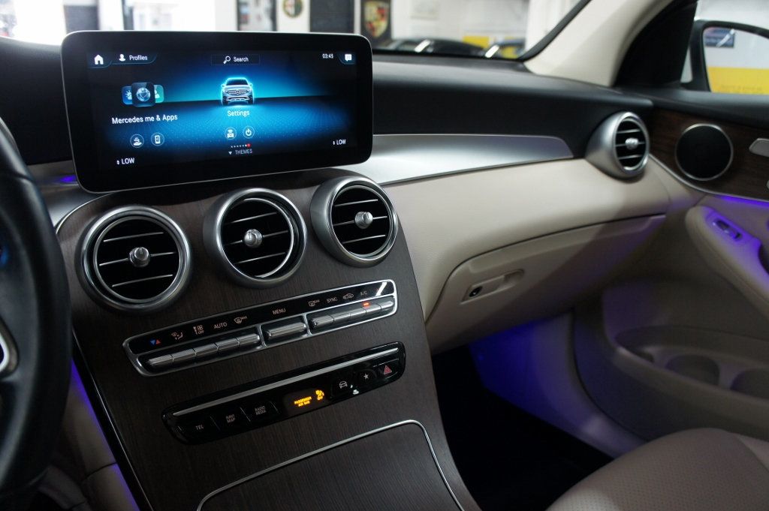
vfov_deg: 47.9
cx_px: 384
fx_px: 576
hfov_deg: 67.4
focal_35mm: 27
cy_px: 256
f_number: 3.5
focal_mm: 18
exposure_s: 1/30
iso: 500
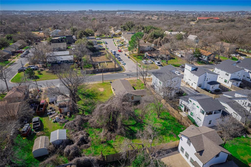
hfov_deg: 78.6
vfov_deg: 57.1
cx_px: 126
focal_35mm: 22
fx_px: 153
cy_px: 84
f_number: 2.8
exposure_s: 1/1600
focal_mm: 8.38
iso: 150
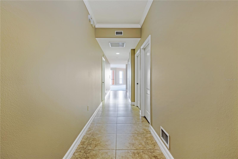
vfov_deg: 72.0
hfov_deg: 95.0
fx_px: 109
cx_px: 119
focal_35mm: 16
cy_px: 80
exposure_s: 1/50
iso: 250
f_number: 9
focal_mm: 11
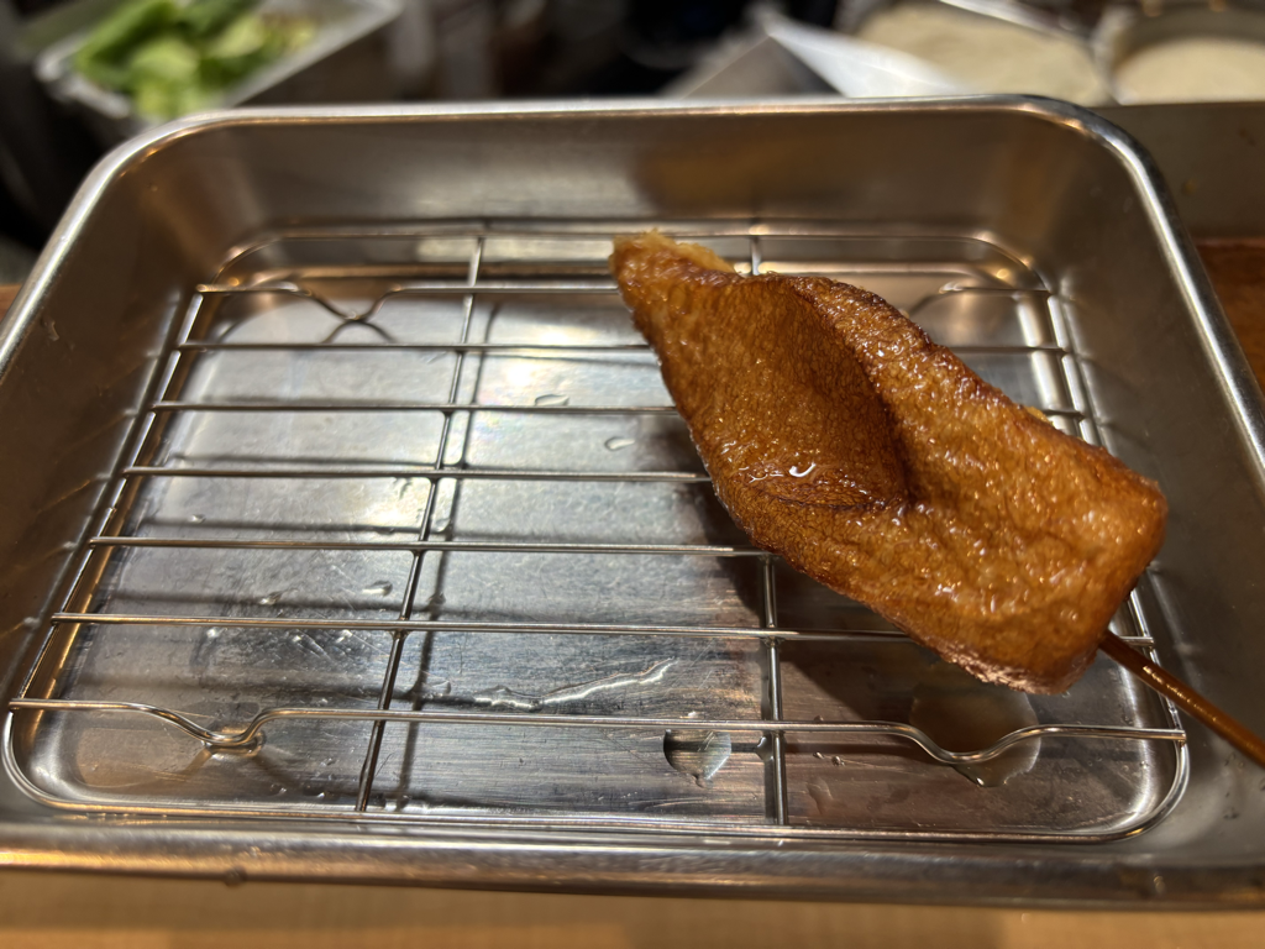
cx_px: 632
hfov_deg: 67.3
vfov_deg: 53.1
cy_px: 474
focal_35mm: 26
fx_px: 950
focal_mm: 5.96
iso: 80
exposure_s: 1/50
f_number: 1.6
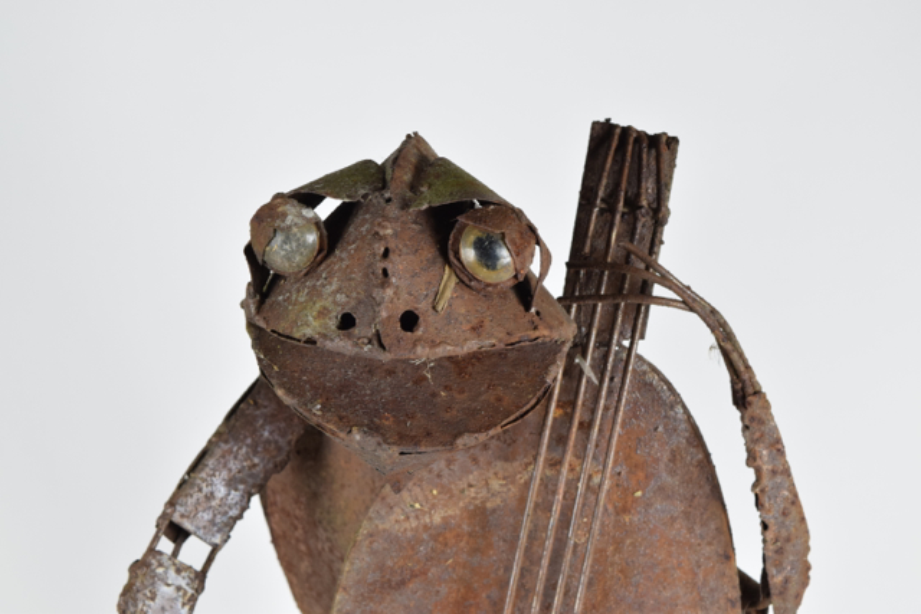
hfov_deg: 24.6
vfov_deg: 16.6
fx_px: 2111
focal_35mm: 82
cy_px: 307
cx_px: 460
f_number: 8
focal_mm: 55
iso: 800
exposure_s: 1/125
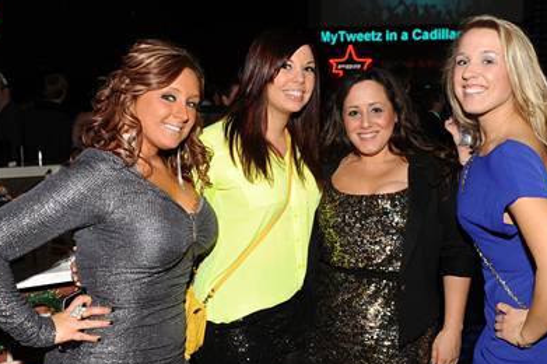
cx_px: 343
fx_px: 683
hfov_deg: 43.3
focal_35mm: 45
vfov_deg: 29.8
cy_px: 167
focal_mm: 32
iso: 800
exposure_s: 1/250
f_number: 4.8
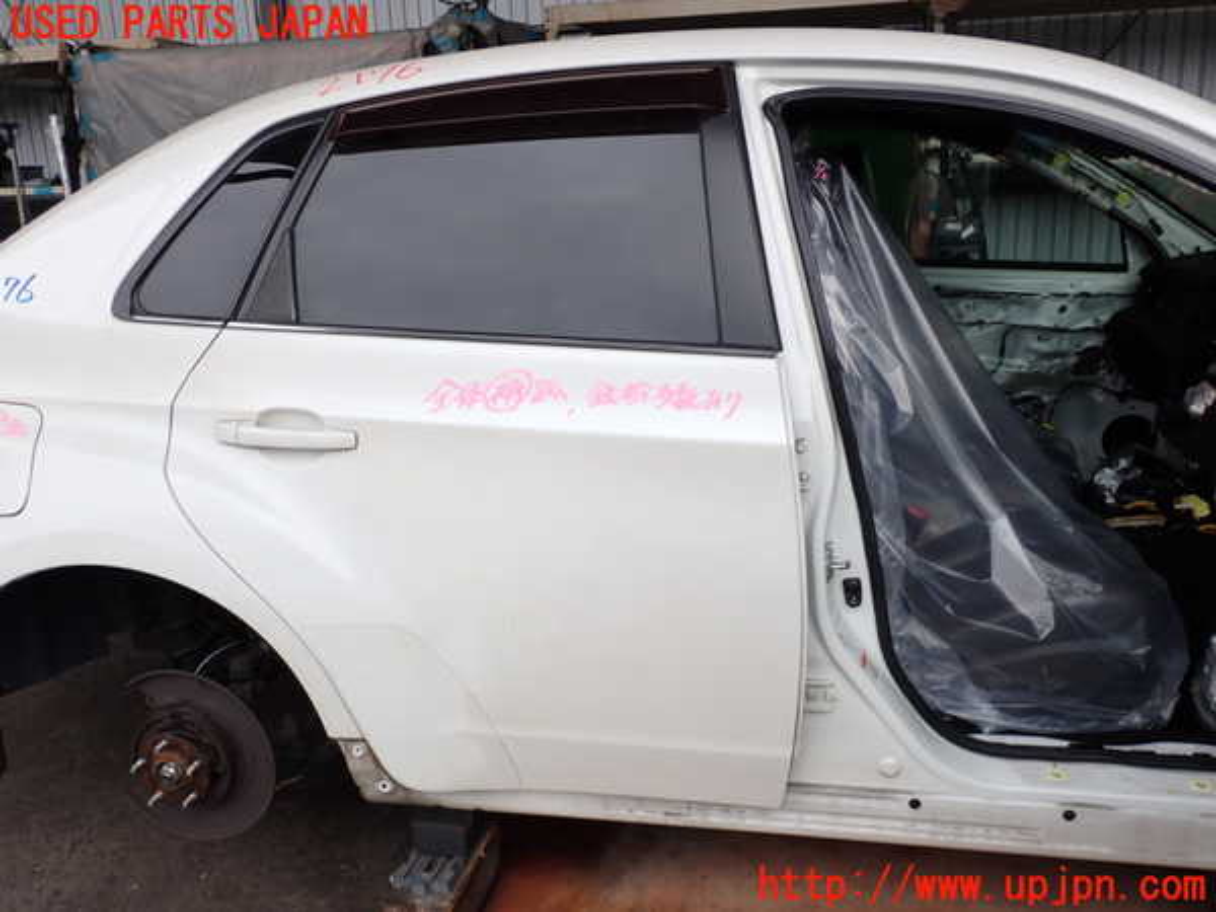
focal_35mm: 30
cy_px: 456
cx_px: 608
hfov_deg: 60.0
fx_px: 1054
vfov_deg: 46.8
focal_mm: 5.4
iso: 100
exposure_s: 1/125
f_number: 3.2
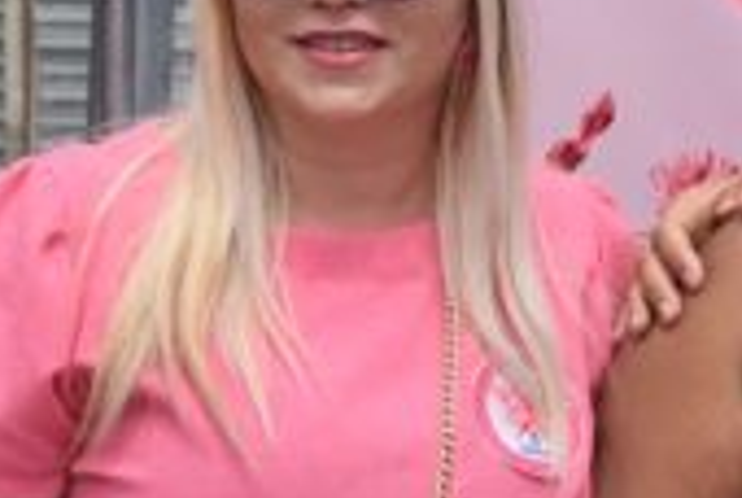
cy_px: 365
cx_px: 1323
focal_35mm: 209
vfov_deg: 6.6
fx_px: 4315
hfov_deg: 9.4
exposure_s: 1/320
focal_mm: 32
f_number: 9
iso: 200
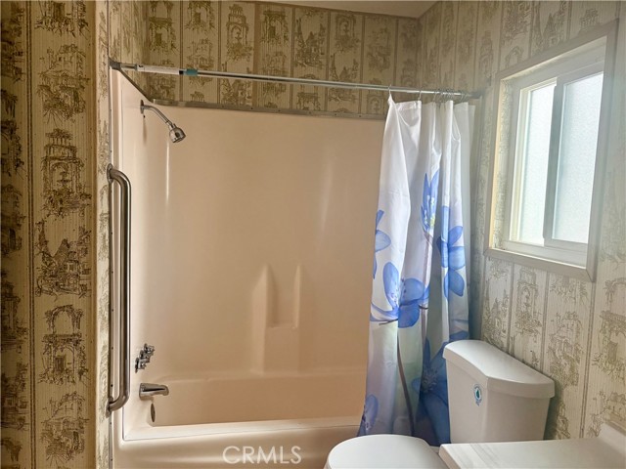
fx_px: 470
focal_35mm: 26
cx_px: 313
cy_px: 234
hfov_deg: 67.3
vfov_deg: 53.1
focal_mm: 5.96
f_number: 1.6
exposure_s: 1/60
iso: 250
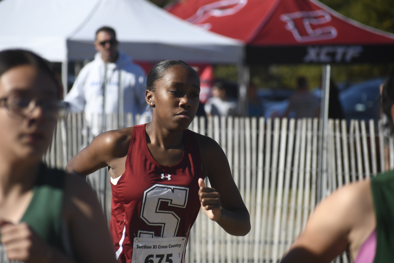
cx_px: 197
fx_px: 2867
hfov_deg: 7.9
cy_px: 132
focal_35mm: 262
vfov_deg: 5.2
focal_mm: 175
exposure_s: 1/2500
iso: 400
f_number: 6.3
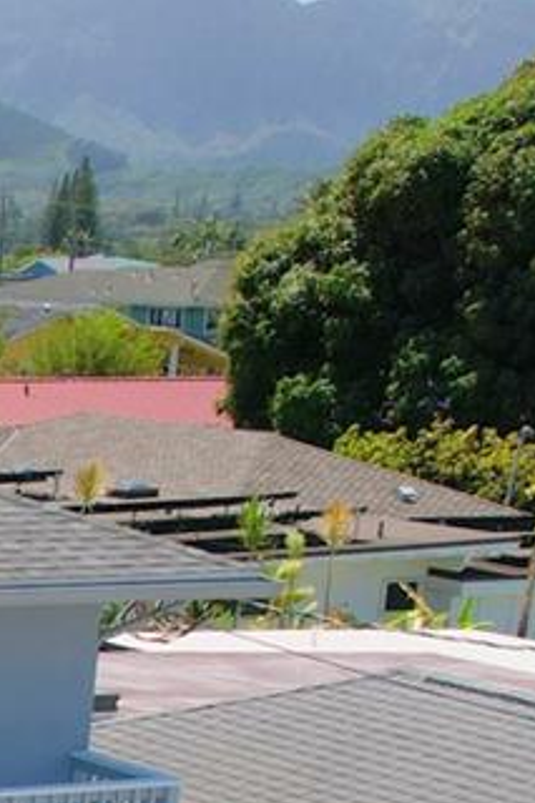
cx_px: -728
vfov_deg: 17.1
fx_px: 2455
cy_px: 1134
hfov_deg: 10.7
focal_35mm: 110
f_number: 2.8
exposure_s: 1/3200
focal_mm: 8.38
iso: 120
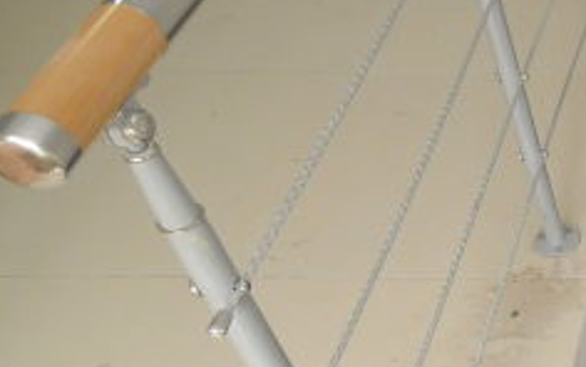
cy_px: 247
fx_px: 991
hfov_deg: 25.0
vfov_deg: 20.9
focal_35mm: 62
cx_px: 884
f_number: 4.5
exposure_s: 1/80
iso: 1250
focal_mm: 12
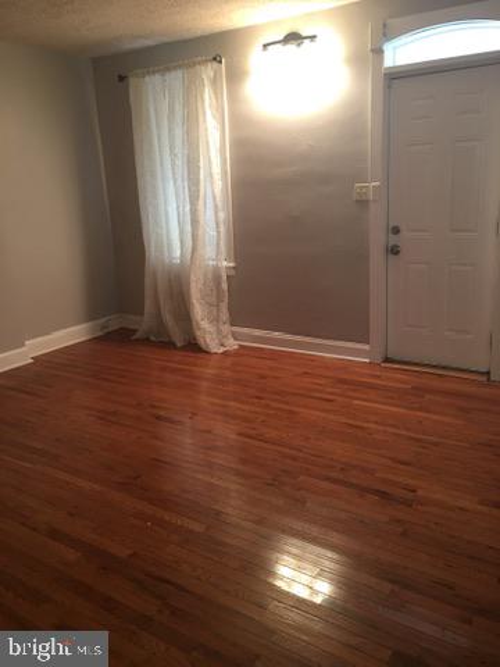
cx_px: 250
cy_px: 334
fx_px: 559
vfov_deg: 61.7
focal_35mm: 29
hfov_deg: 48.2
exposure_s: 1/15
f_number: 2.2
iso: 50
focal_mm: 4.15
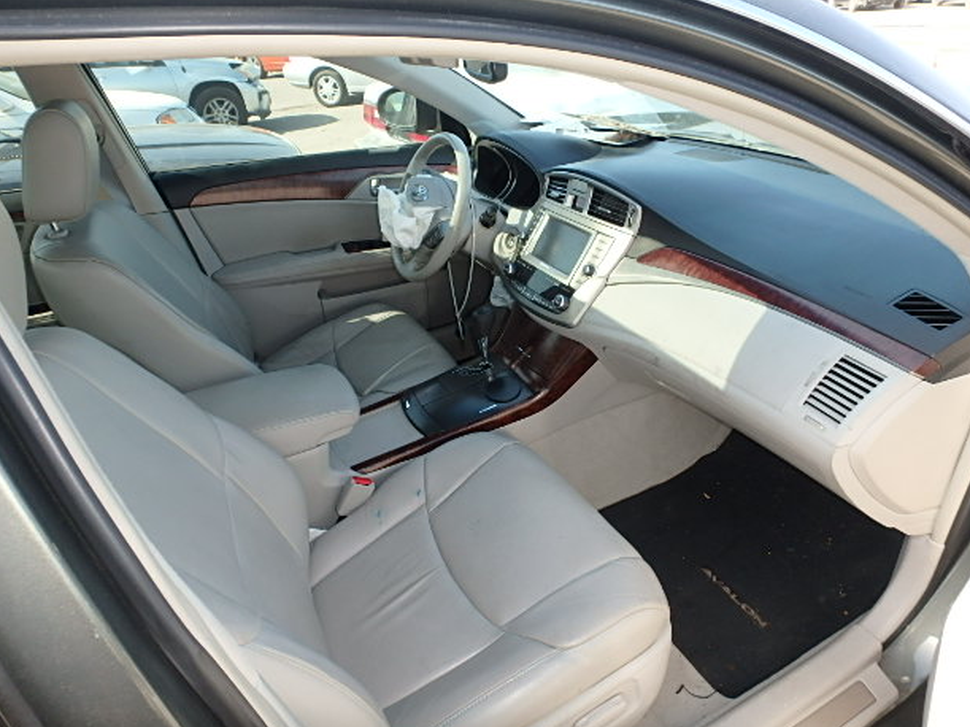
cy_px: 352
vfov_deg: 61.1
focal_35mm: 22
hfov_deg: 76.4
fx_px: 616
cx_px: 467
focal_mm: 3.7
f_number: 3.5
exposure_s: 1/160
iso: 125
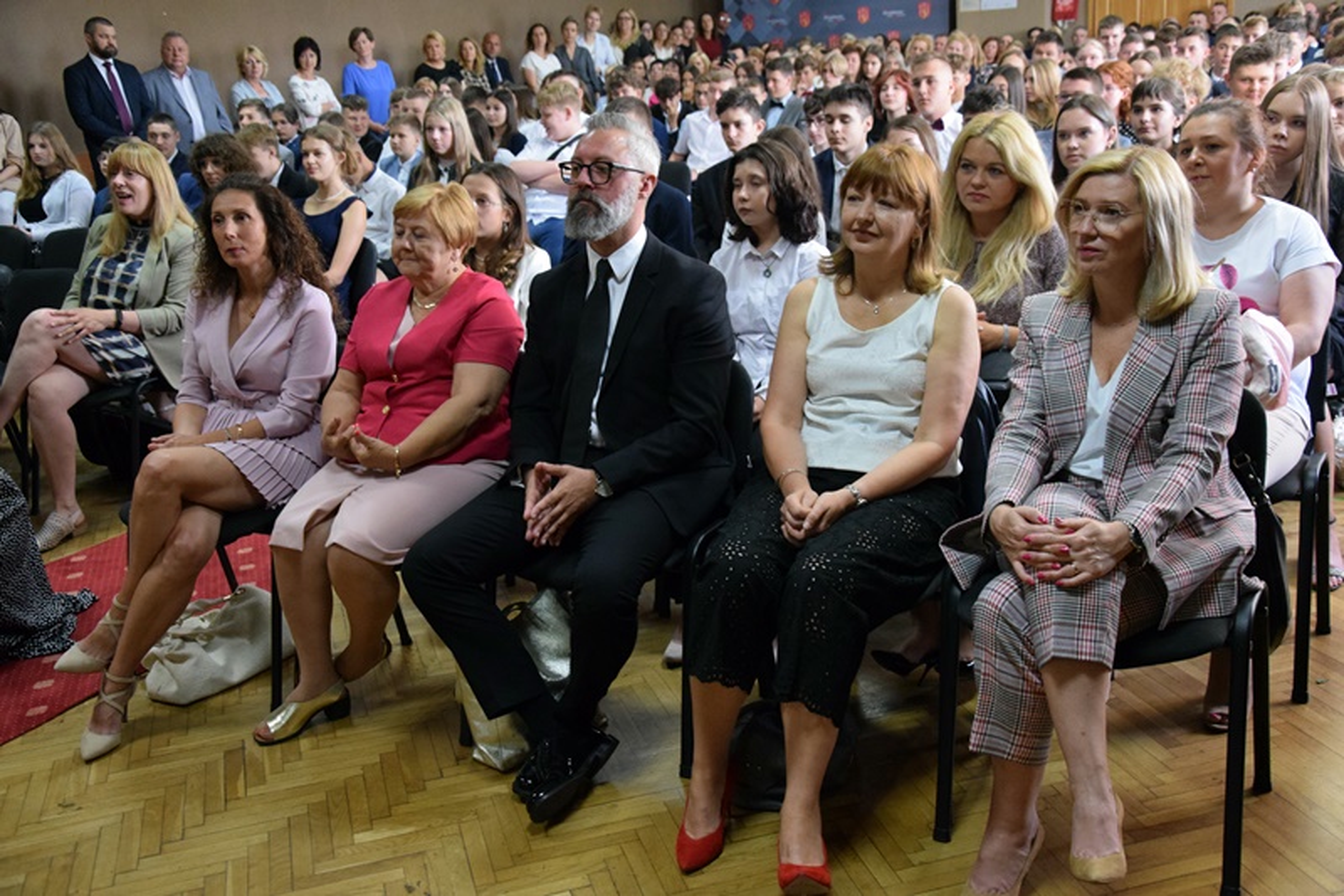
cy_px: 448
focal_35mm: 39
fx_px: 1456
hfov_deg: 49.6
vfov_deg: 34.2
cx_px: 672
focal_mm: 26
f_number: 4.5
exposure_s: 1/100
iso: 2800
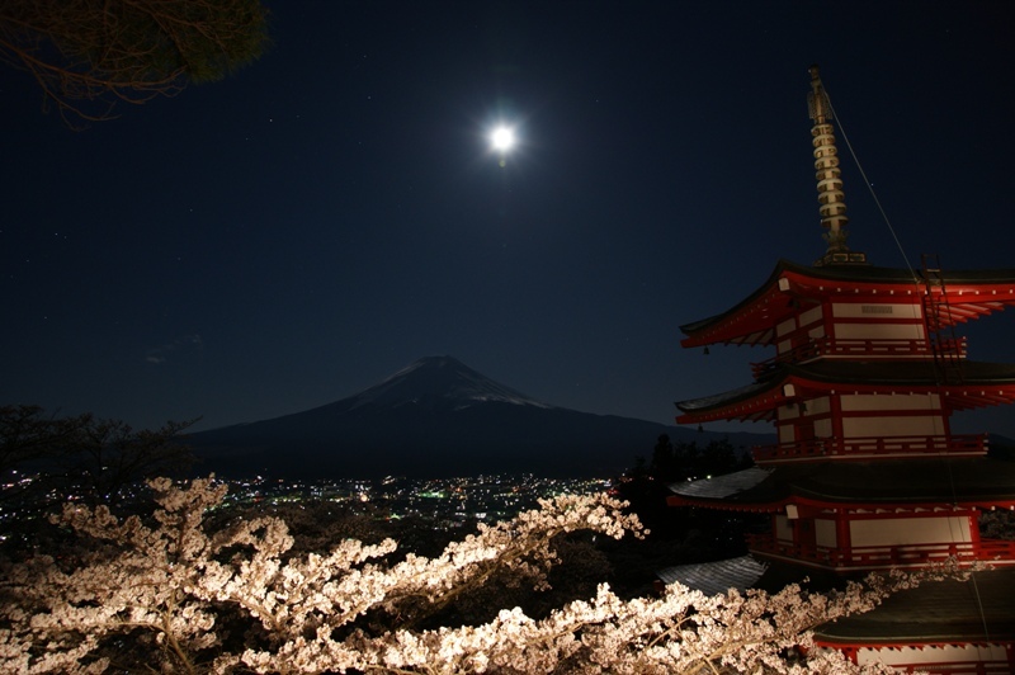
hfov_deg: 73.8
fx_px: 676
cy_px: 338
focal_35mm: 24
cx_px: 508
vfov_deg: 53.1
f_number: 5
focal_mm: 16
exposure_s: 10
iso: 200
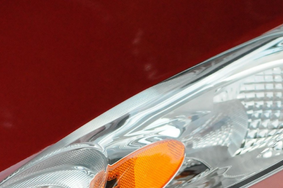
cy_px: 148
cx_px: 163
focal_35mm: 263
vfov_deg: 5.2
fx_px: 2065
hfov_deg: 7.8
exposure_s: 1/1250
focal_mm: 68
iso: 2000
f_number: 5.6
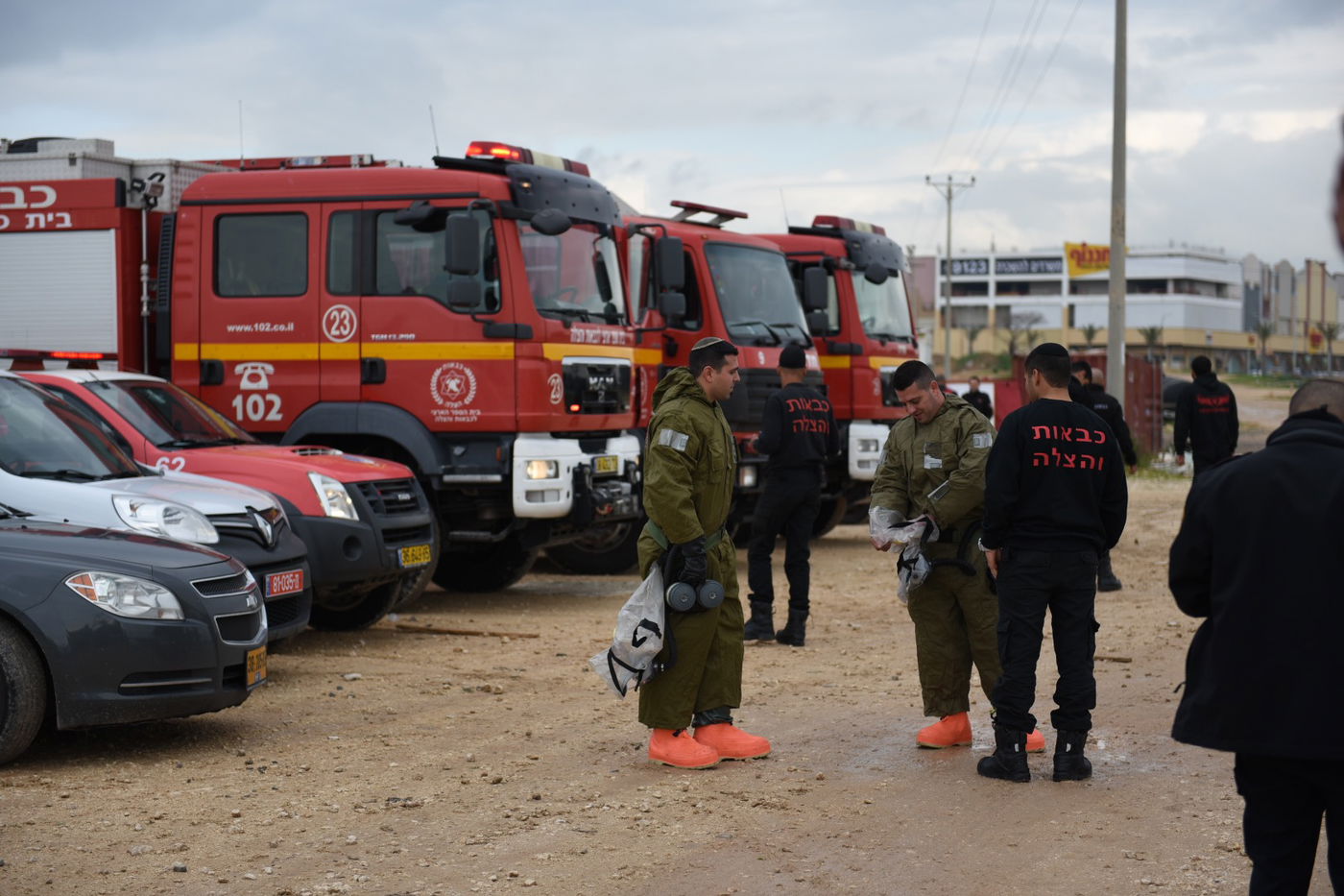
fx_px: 2613
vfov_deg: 19.5
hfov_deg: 28.8
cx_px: 672
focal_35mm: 70
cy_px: 448
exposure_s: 1/640
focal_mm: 70
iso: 125
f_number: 2.8
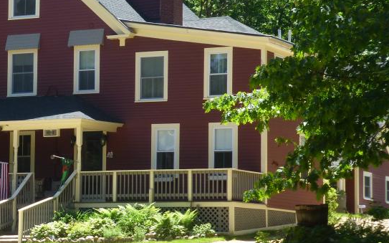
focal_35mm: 158
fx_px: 1675
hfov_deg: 13.1
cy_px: 96
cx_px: 30
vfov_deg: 8.3
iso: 100
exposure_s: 1/160
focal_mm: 14.2
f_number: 5.1
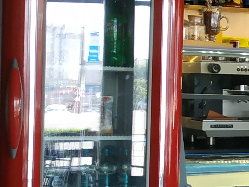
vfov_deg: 12.3
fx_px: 863
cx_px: 520
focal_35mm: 120
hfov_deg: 13.6
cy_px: 112
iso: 250
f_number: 1.9
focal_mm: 3.94
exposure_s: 1/25
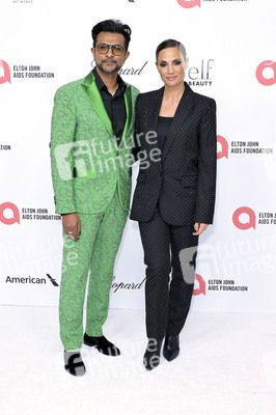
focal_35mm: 51
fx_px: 587
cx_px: 138
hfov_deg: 26.4
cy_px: 208
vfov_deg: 38.9
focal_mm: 51
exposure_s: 1/250
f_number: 5.6
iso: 3600
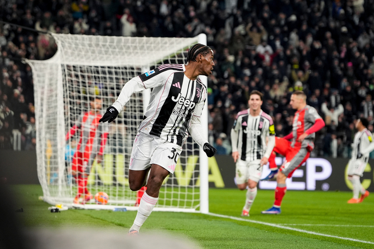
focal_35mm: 141
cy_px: 124
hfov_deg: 14.5
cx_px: 187
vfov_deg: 9.7
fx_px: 1465
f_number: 3.5
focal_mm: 141
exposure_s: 1/1000
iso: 2000
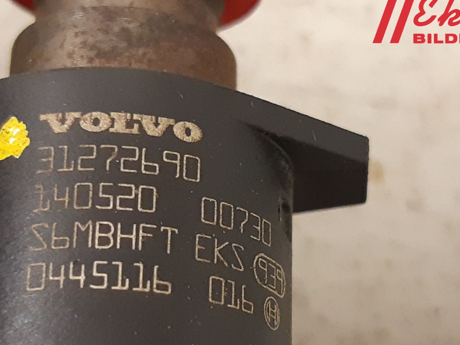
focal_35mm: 35
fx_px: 465
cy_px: 224
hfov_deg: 52.6
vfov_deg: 40.3
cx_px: 249
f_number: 1.7
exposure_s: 1/25
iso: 250
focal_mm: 3.93
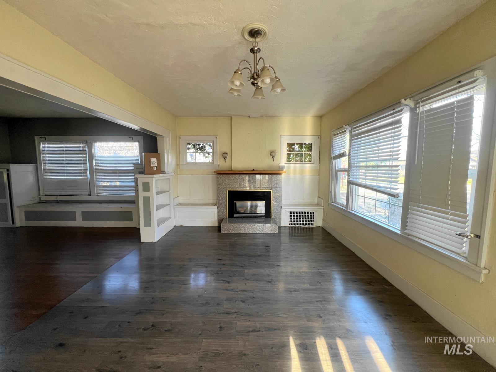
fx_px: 186
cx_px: 248
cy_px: 186
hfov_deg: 106.2
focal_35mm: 13
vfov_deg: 89.9
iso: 160
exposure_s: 1/99
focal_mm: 1.57
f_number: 1.8
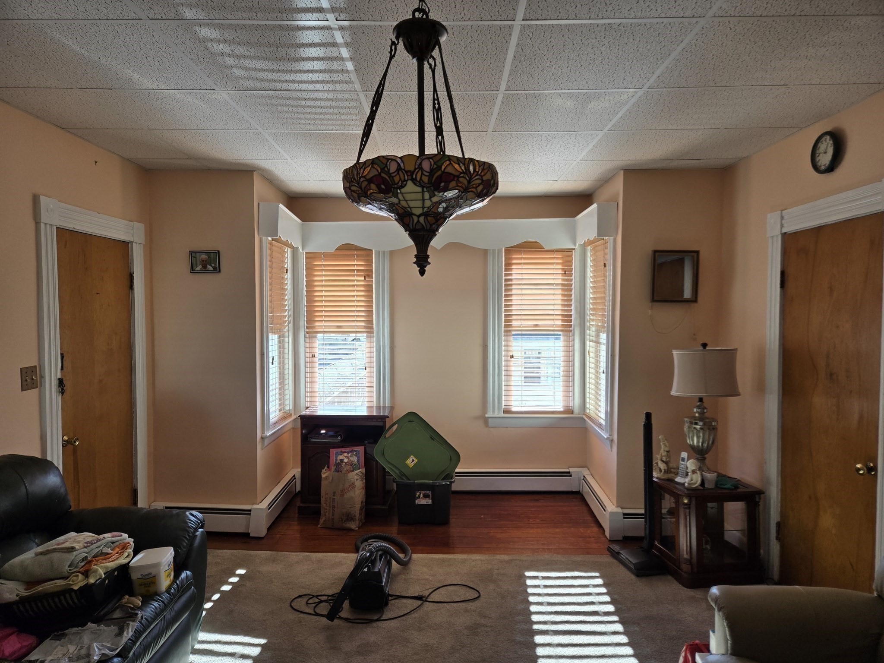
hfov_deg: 73.9
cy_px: 332
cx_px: 442
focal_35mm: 23
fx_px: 587
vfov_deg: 58.9
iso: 64
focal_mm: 5.4
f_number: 1.8
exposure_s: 1/180
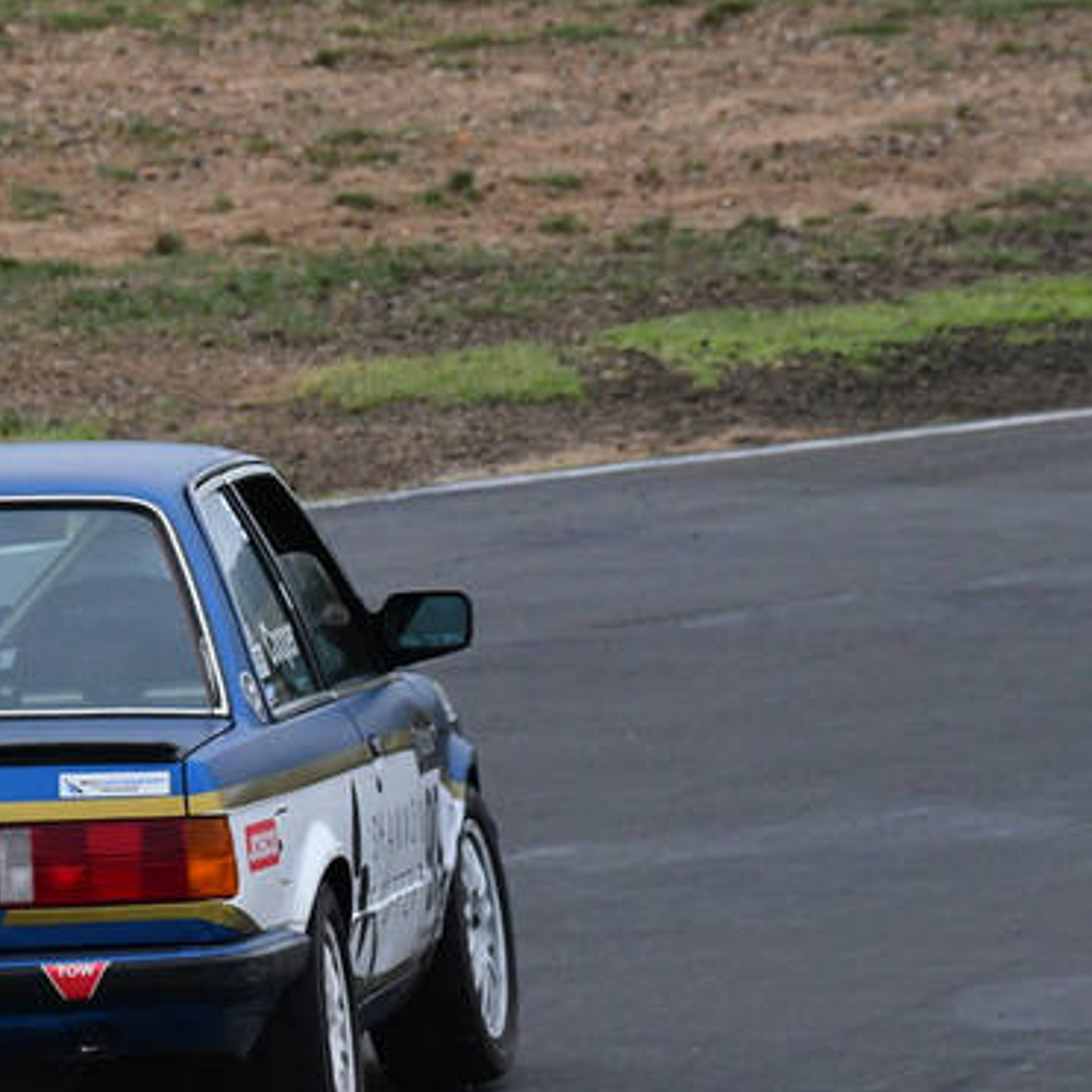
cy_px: 660
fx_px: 39152
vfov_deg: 1.6
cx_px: 153
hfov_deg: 1.6
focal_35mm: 1097
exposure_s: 1/640
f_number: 10
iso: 2000
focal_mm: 400
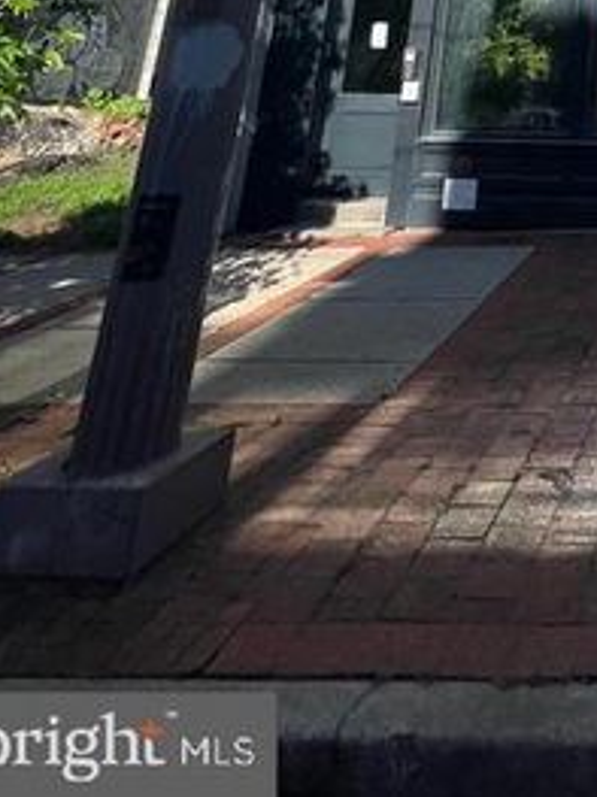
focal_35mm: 33
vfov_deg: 37.5
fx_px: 759
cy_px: -211
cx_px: 706
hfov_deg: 34.7
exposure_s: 1/2597
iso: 32
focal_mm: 1.57
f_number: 1.8
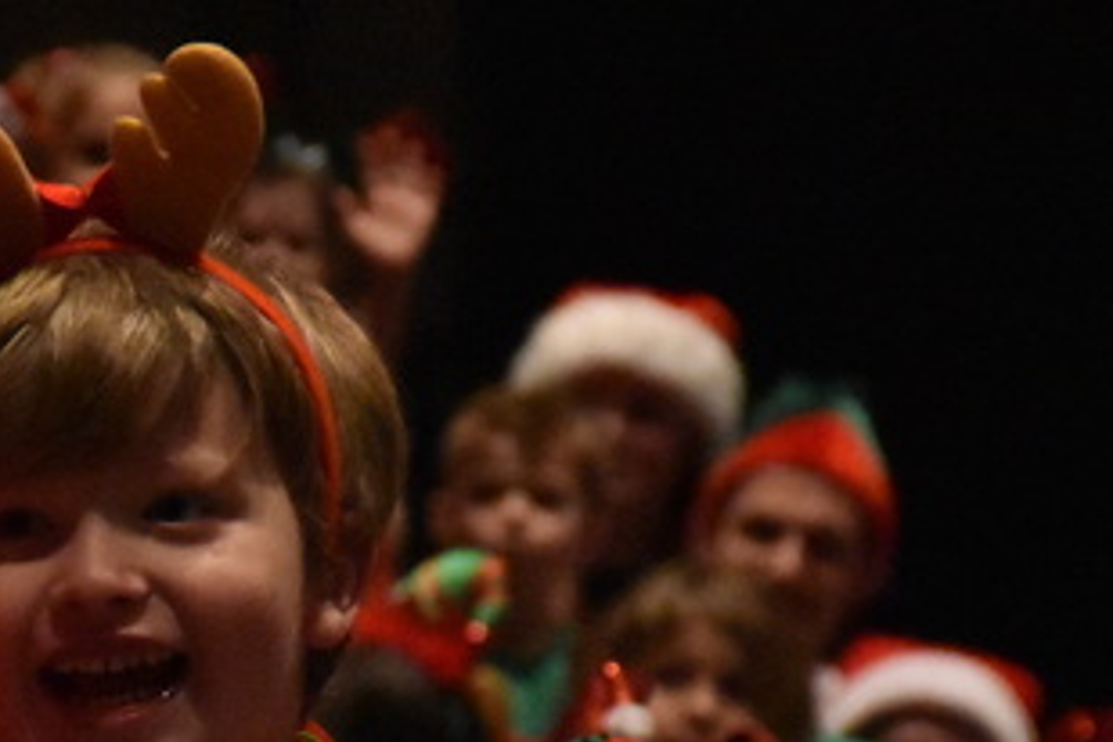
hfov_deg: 3.9
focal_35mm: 523
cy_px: 625
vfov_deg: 2.6
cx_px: 94
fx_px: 16158
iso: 8000
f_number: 5.6
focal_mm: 105
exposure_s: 1/320
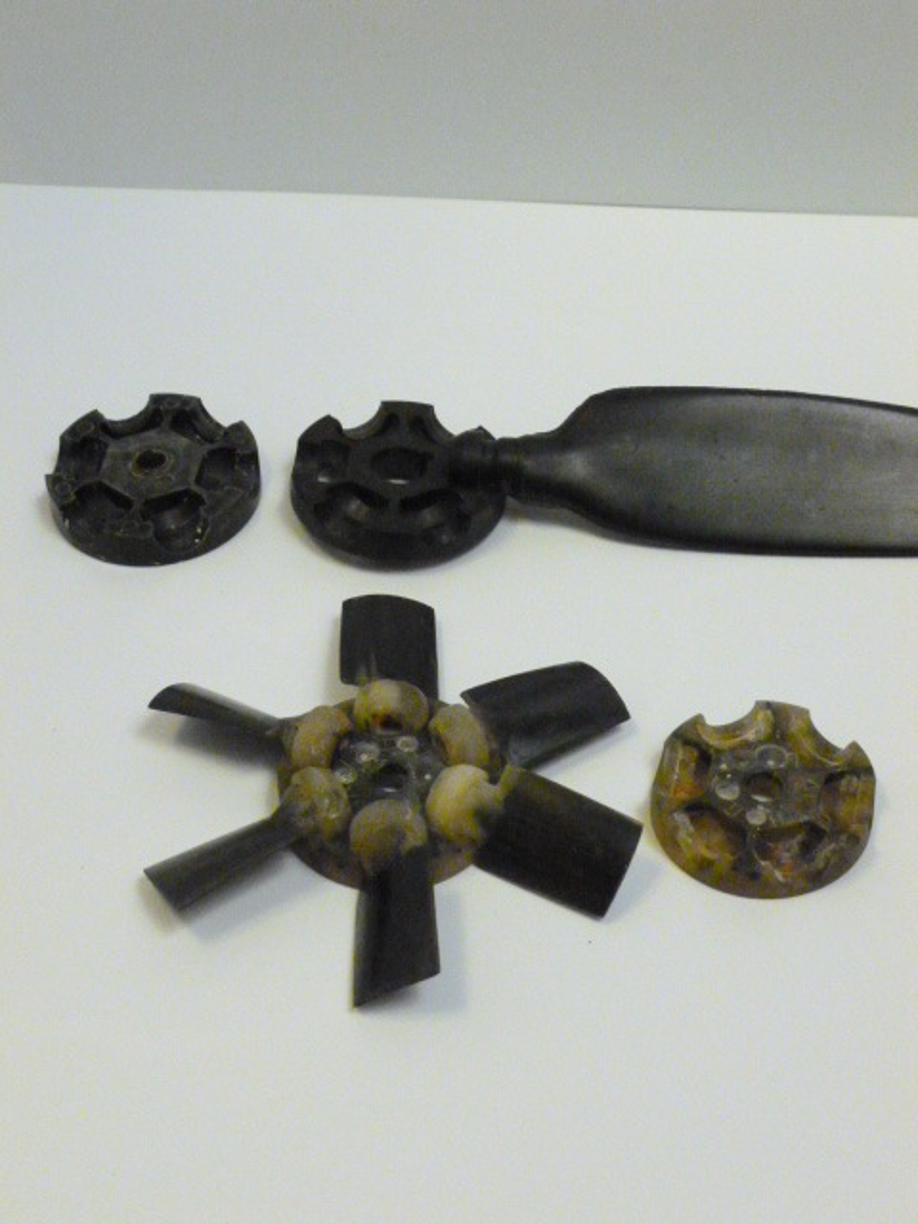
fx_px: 2157
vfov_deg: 31.7
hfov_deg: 24.0
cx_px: 459
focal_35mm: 61
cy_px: 612
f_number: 4.1
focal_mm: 10.9
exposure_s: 1/250
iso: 1600
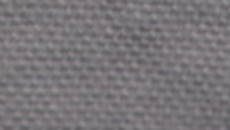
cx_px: -252
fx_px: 3902
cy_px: -194
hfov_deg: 3.3
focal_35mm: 640
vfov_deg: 1.9
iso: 100
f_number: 25
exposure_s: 1/60
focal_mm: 85
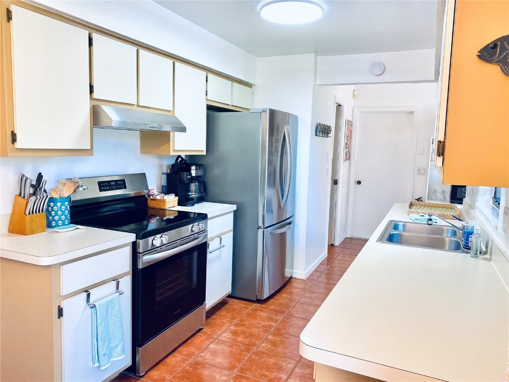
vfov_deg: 53.1
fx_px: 382
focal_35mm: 26
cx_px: 254
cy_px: 191
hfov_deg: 67.3
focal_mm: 4.25
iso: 125
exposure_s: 1/120
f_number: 1.8
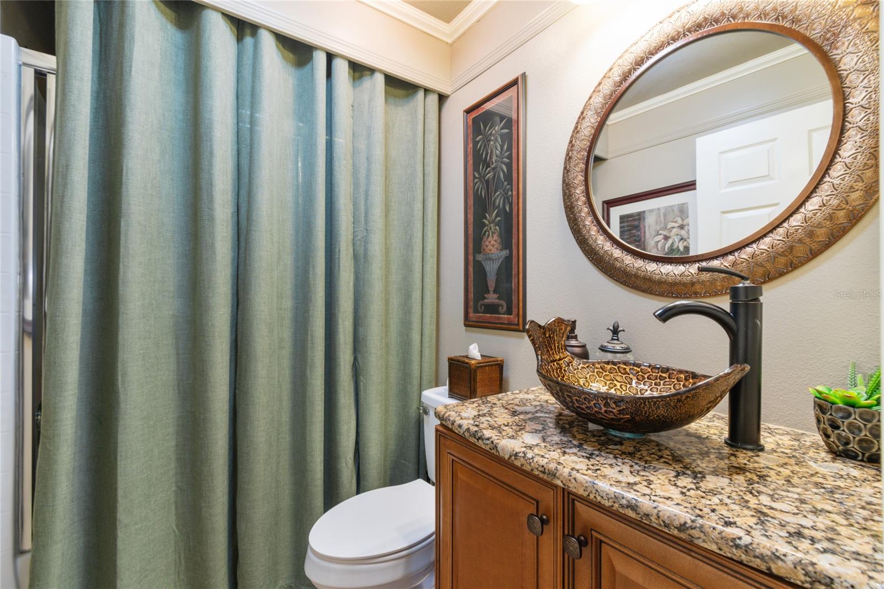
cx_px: 442
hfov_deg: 100.4
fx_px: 368
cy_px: 294
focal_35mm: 15
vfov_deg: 77.3
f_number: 7.1
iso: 100
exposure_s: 1/2
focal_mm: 10
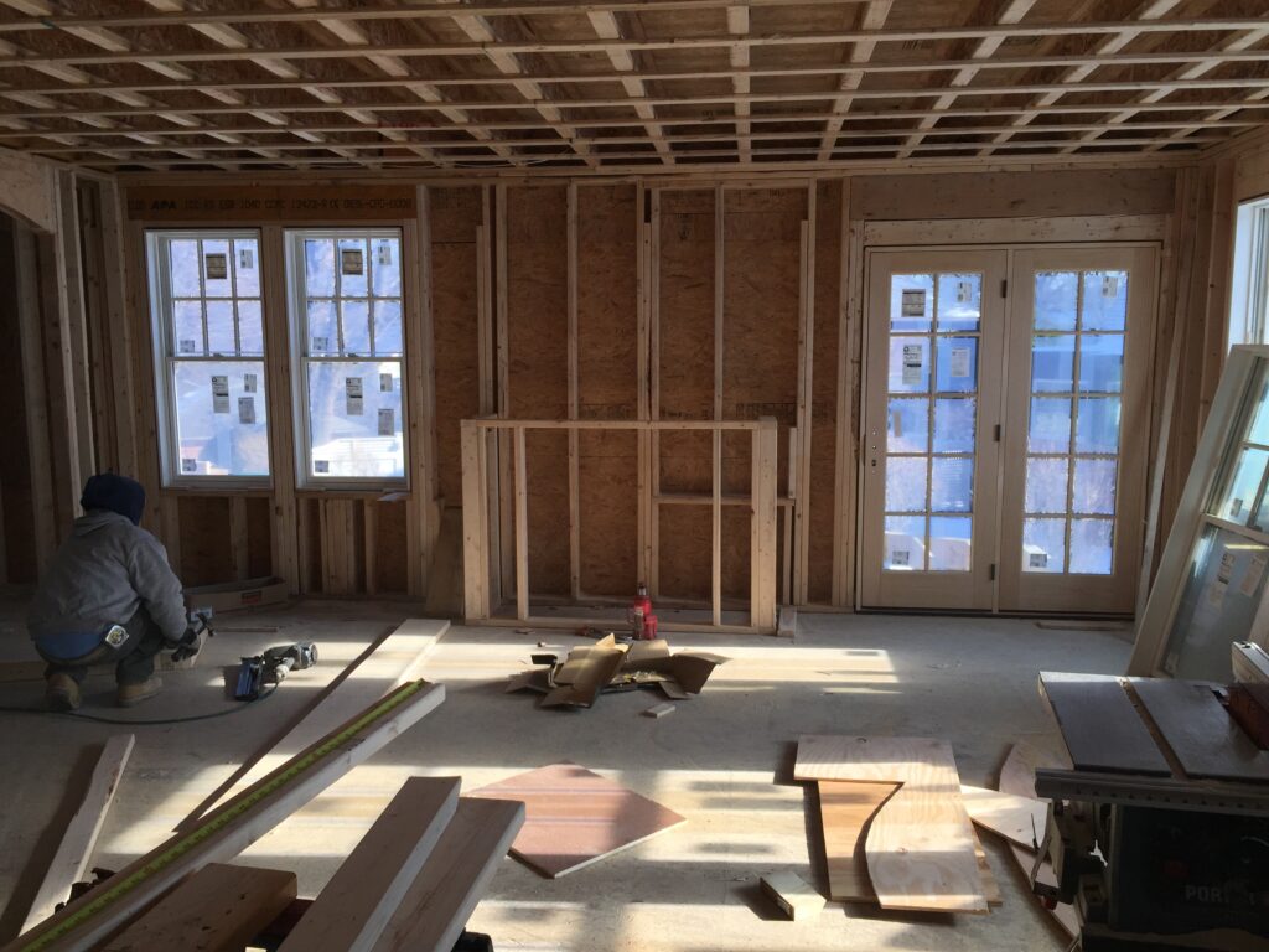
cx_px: 634
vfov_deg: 48.2
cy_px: 476
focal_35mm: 29
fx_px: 1063
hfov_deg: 61.7
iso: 32
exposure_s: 1/366
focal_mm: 4.15
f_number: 2.2
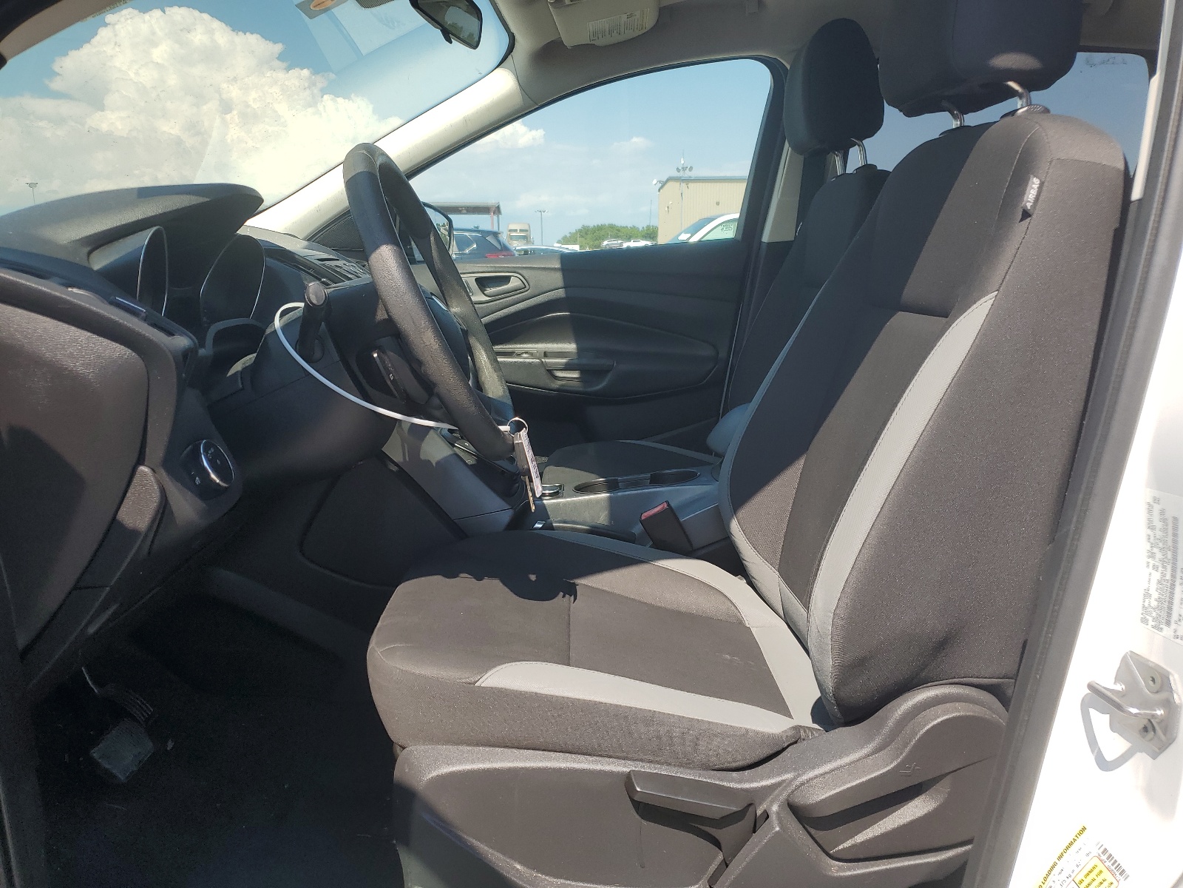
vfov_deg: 53.1
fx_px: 889
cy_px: 444
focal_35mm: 26
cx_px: 592
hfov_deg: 67.3
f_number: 1.5
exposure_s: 1/1667
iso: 50
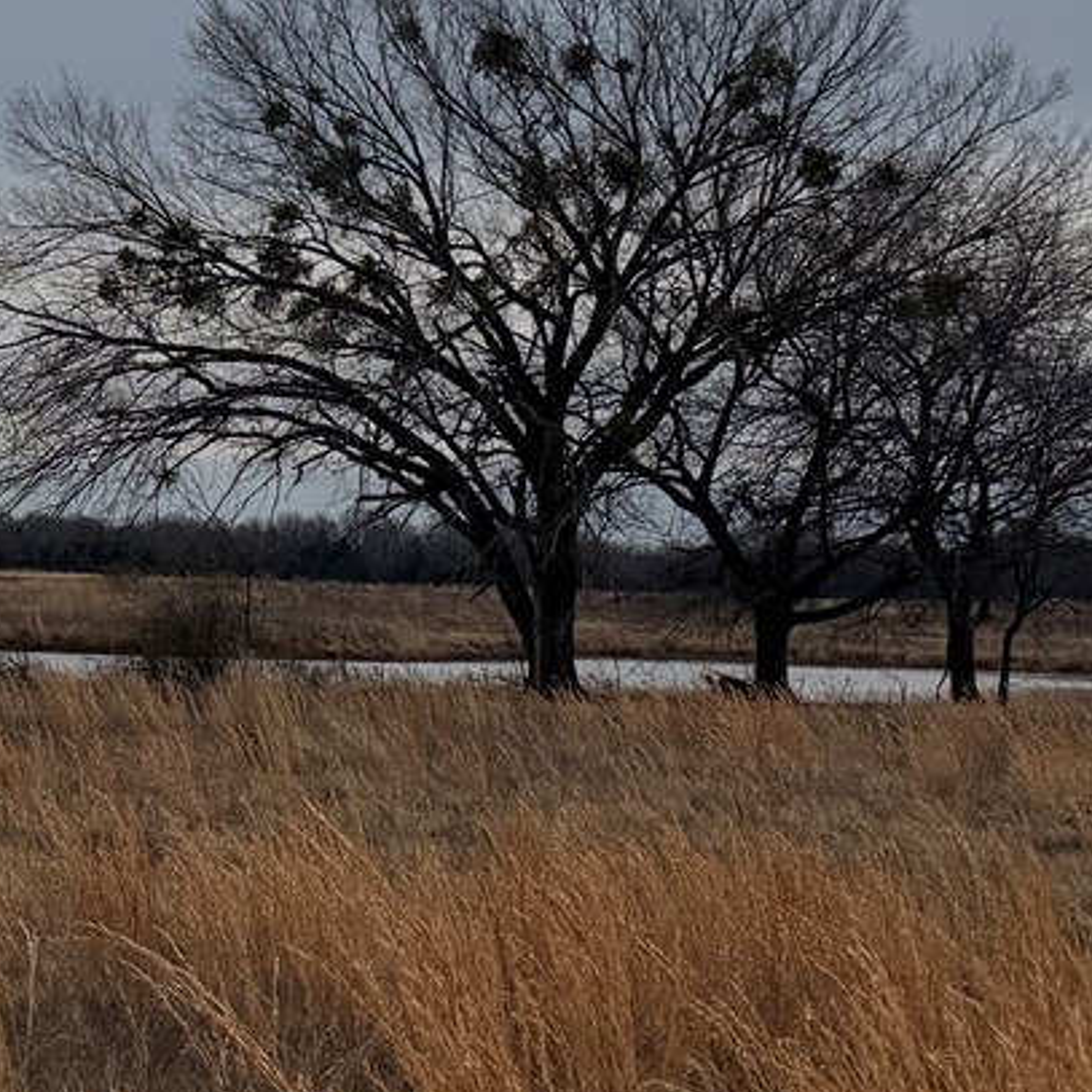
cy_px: 531
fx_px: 3569
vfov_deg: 17.4
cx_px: -365
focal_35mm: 100
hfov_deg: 16.4
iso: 100
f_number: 1.78
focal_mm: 6.76
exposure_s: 1/22727
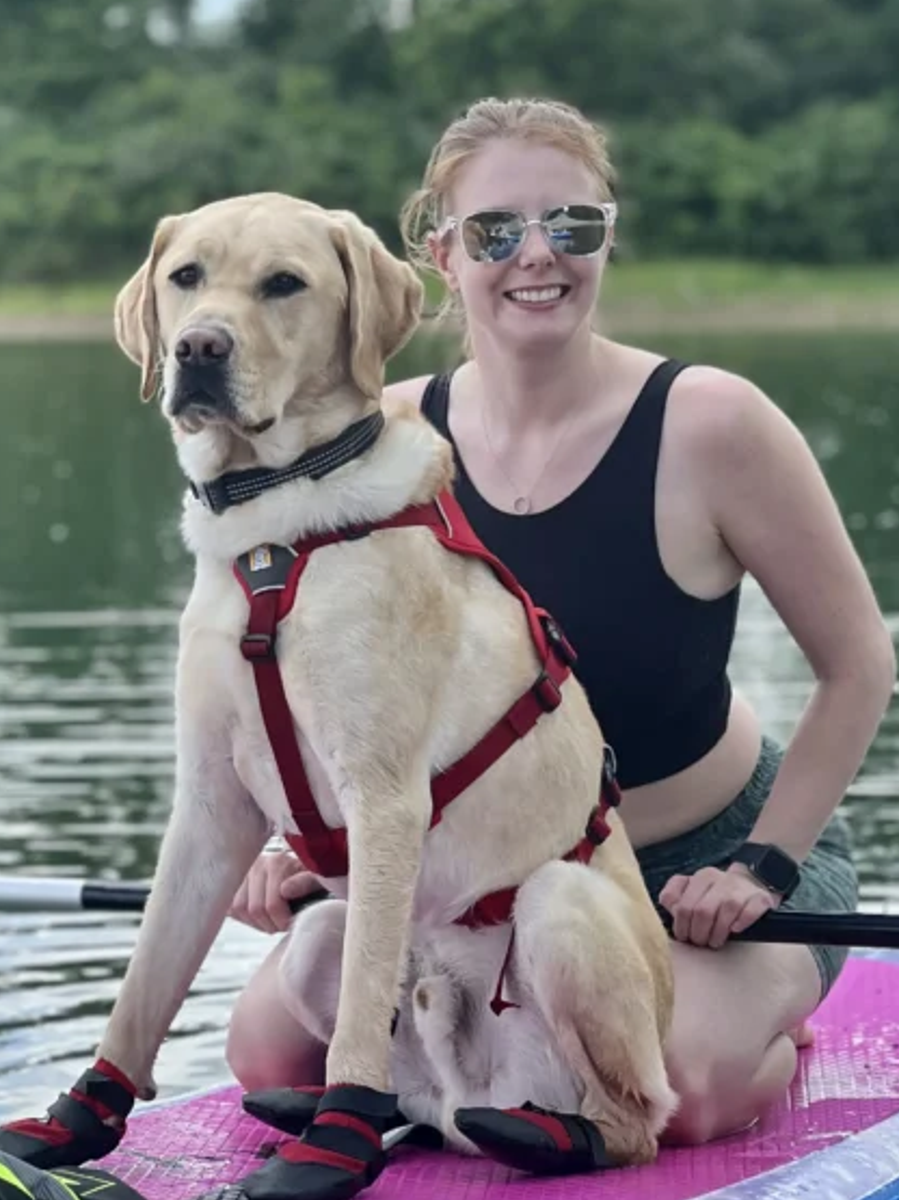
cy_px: 668
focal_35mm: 142
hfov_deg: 10.4
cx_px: 450
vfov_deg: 13.9
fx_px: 4919
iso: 25
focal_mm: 9
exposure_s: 1/223
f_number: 2.8
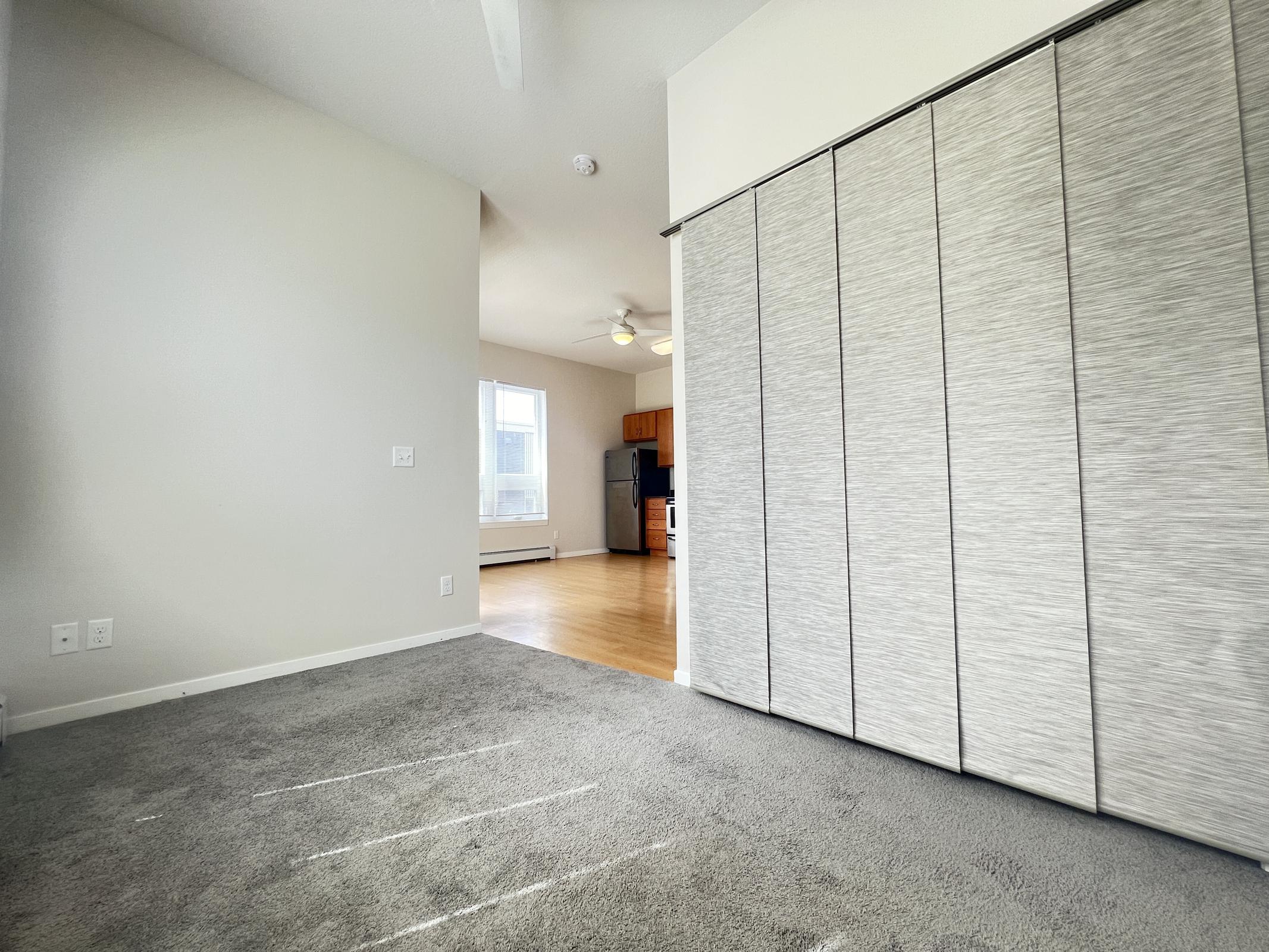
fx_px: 477
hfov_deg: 106.2
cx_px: 634
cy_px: 476
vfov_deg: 89.9
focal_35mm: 13
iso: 64
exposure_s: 1/99
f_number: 1.8
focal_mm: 1.57
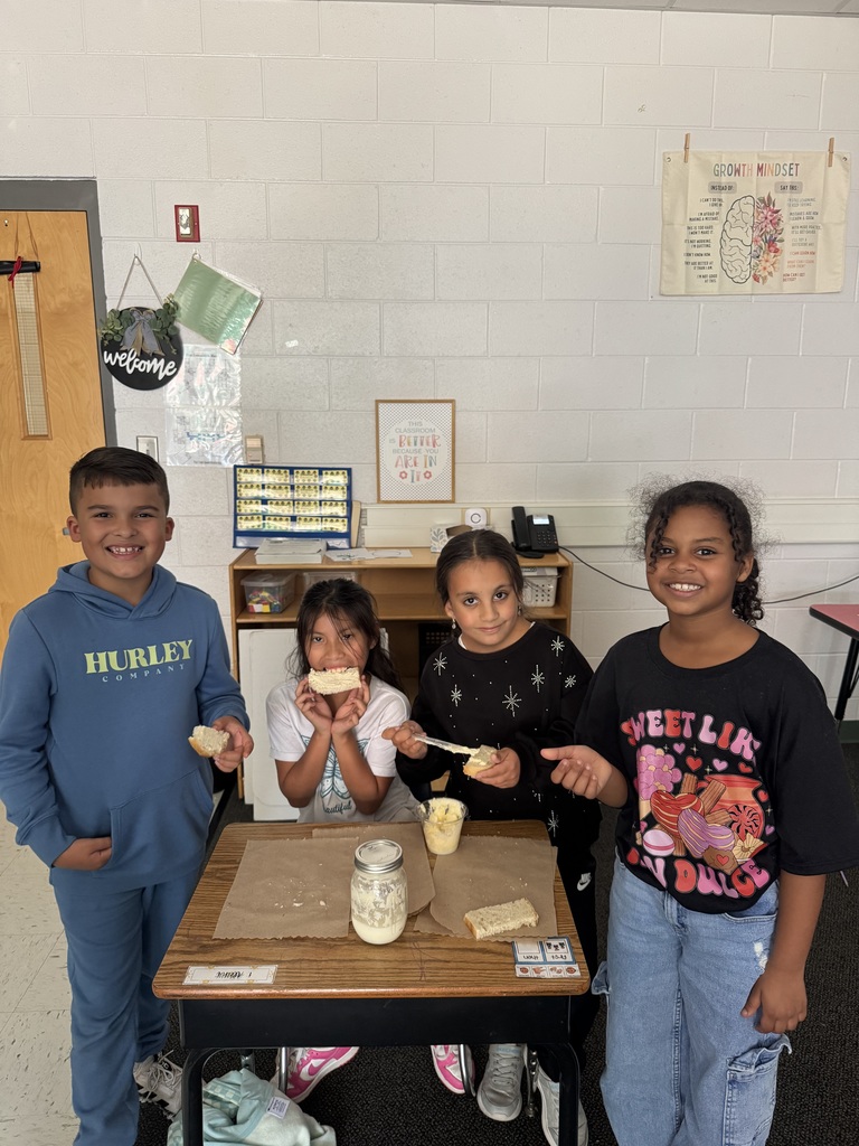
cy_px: 573
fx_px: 794
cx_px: 430
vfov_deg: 71.6
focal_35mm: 24
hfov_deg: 56.8
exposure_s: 1/60
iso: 320
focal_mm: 6.76
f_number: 1.78
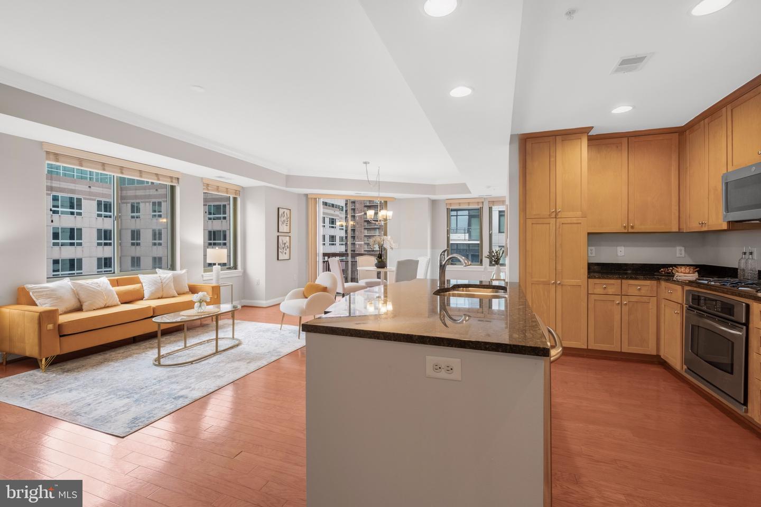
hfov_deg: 100.4
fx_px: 317
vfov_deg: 77.3
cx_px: 380
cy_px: 254
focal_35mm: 15
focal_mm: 10
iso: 320
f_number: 8
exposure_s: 1/9
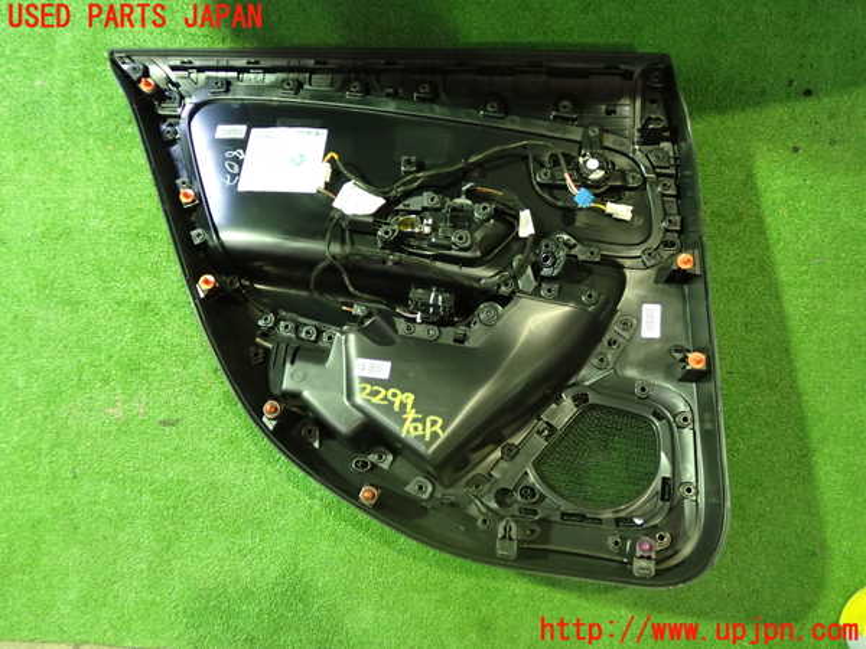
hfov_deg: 56.8
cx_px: 433
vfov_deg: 44.2
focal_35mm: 32
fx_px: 801
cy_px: 324
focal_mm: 5.79
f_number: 2.4
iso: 800
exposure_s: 1/20
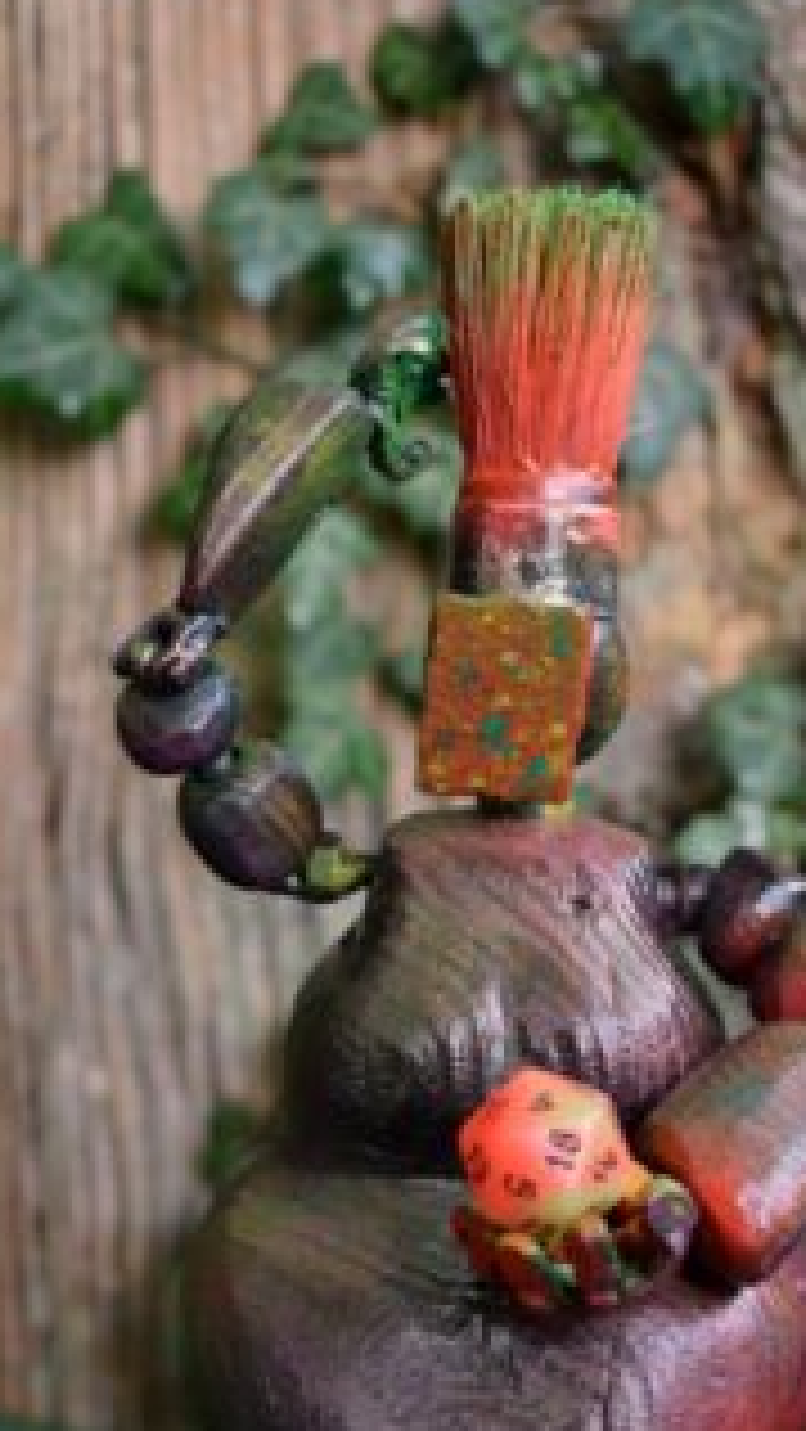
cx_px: 498
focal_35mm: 95
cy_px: 837
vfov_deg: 22.4
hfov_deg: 12.7
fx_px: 3608
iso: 720
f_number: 5.3
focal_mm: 48
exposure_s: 1/60
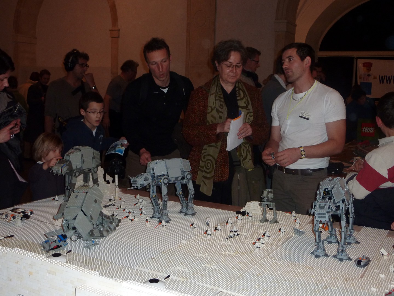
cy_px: 148
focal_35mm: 40
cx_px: 197
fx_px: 455
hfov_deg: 46.8
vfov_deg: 36.0
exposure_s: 1/60
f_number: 3.6
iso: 200
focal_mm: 6.5
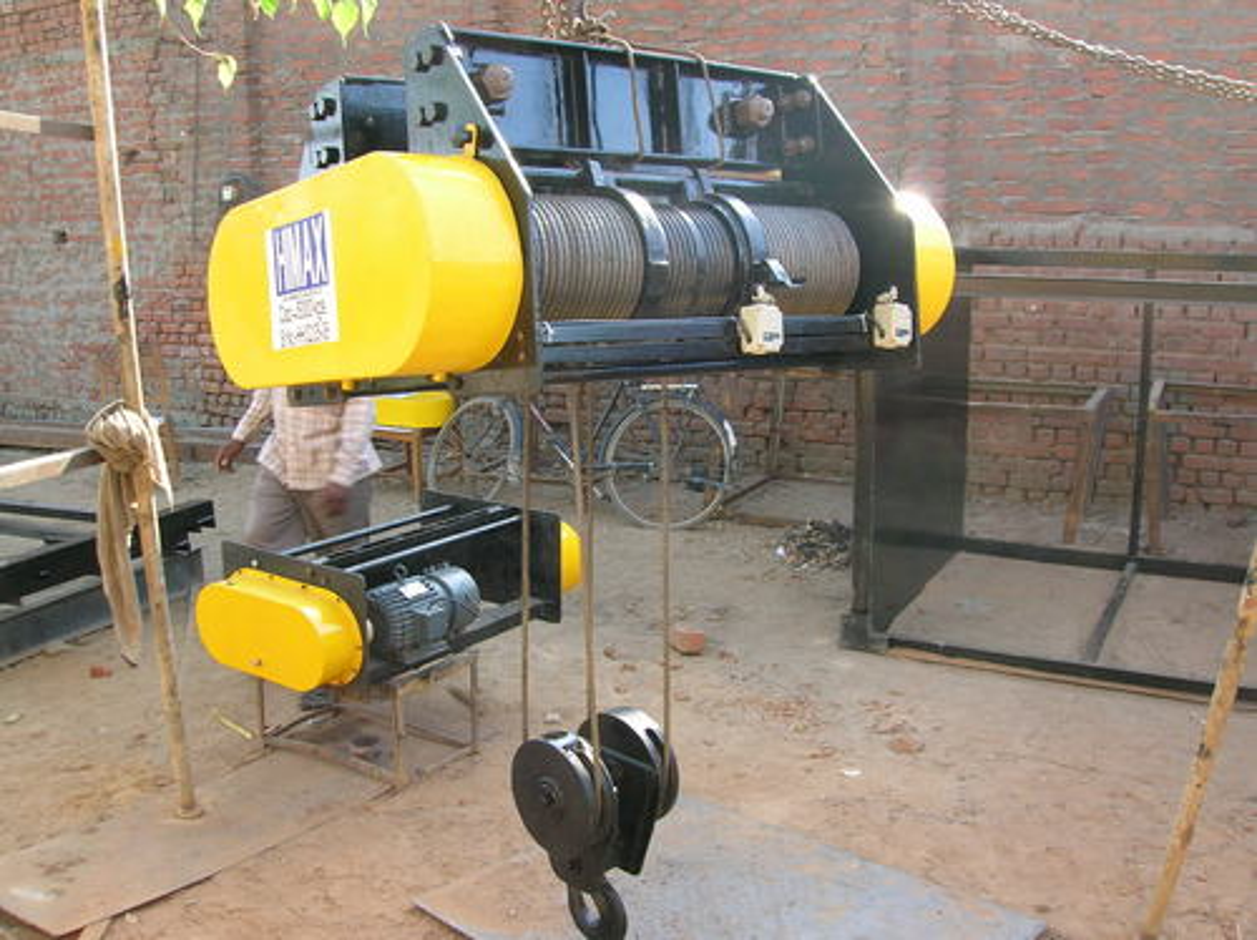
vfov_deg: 41.7
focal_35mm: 34
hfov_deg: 54.0
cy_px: 470
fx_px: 1233
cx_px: 628
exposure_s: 1/34.7
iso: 50
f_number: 4.9
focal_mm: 5.7
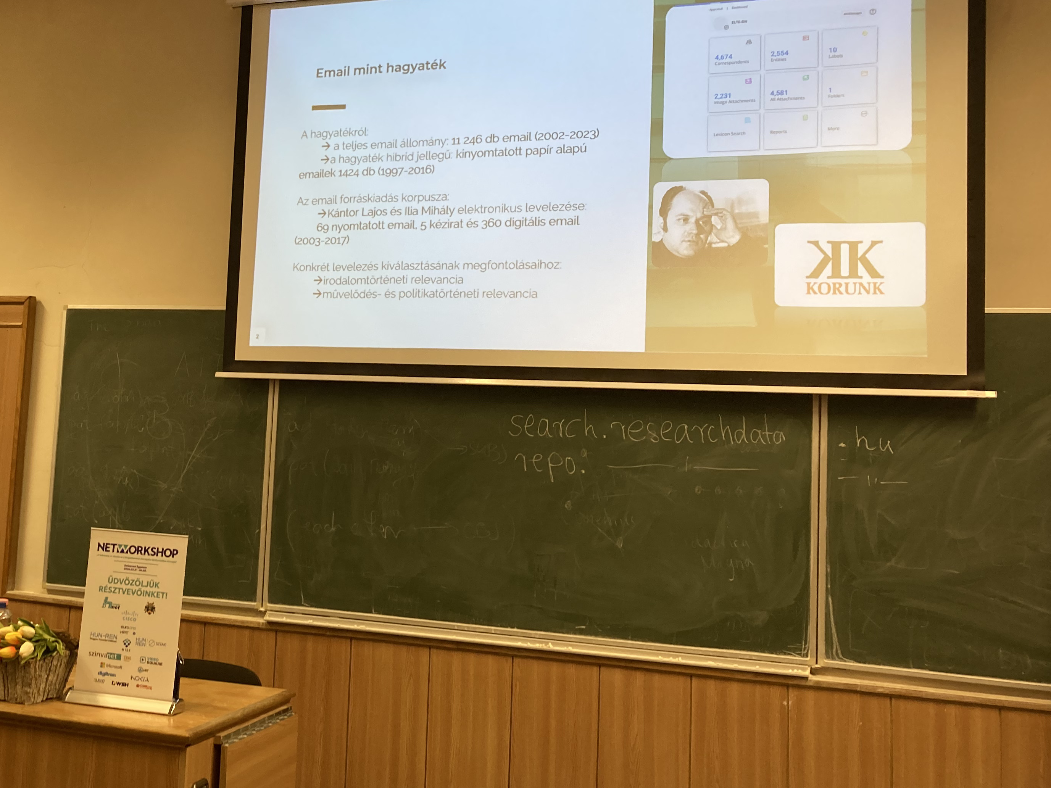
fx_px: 1245
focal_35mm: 41
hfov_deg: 44.7
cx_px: 308
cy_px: 350
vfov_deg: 35.1
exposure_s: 1/50
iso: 80
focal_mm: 3.99
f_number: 1.8
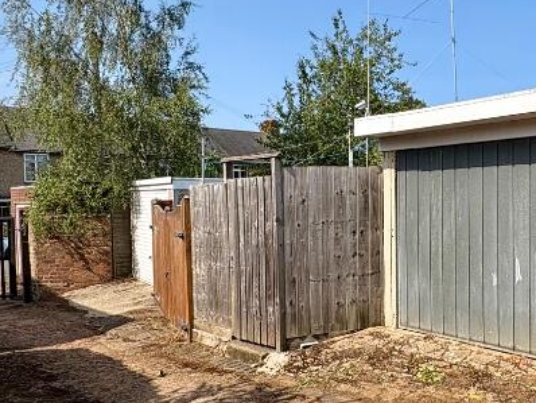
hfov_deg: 49.0
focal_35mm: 36
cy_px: 221
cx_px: 411
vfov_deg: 39.7
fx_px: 558
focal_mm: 2.22
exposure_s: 1/1789
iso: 50
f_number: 2.2
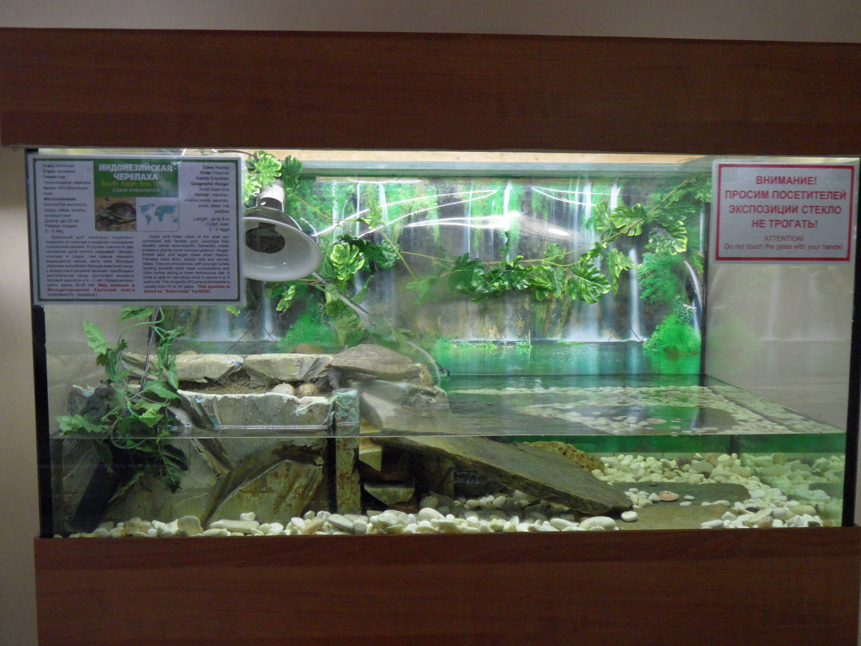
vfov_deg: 44.2
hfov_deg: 56.8
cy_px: 323
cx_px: 430
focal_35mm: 32
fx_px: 796
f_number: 3.4
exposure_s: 1/10
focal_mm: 5.3
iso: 200
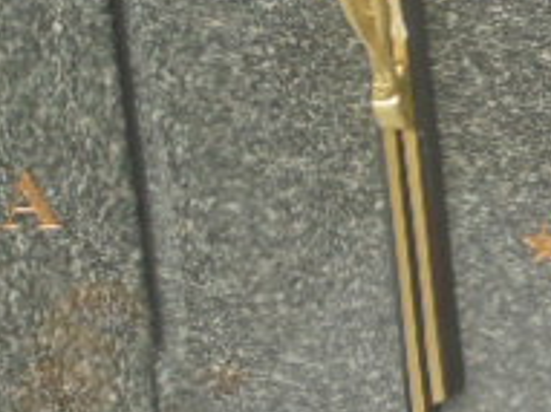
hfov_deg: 11.4
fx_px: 2609
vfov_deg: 9.0
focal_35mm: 164
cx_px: 900
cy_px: -43
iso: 100
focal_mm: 8.9
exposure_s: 1/80
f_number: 4.8
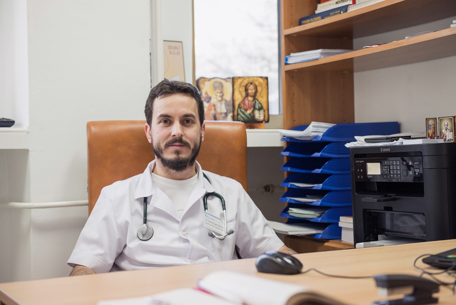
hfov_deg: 33.4
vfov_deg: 22.6
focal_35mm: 60
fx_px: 760
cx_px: 228
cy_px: 152
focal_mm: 60
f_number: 3.5
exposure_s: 1/200
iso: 1250
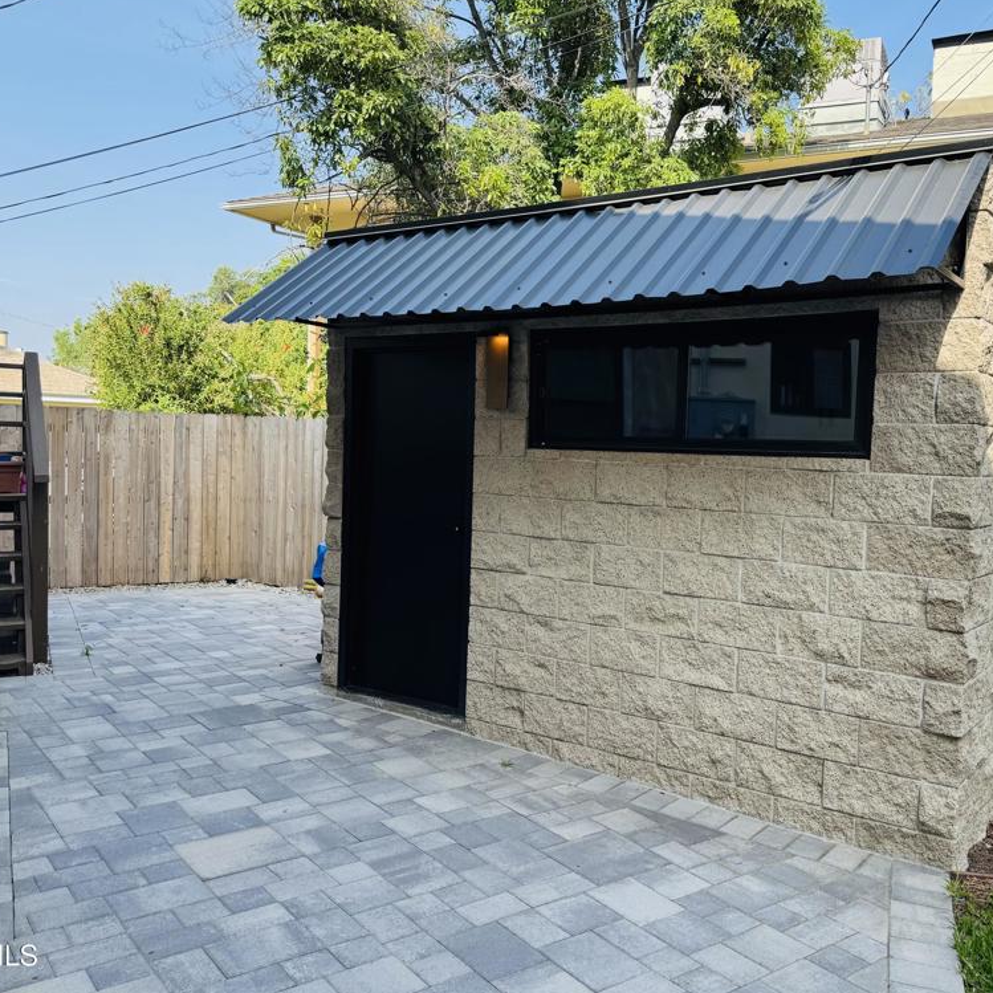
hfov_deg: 55.0
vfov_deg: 55.6
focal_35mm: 29
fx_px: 941
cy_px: 493
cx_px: 615
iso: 80
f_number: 1.78
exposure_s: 1/756
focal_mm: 6.76
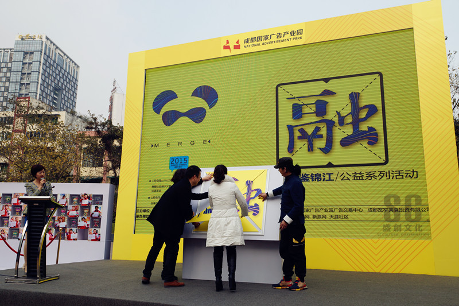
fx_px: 382
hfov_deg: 61.9
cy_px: 153
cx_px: 230
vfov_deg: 43.6
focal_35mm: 30
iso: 100
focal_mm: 20
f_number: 6.3
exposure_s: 1/200
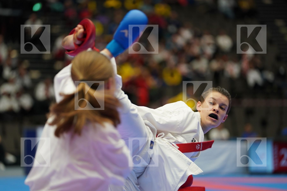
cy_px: 96
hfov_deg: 12.8
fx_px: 1283
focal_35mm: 161
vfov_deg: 8.5
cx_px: 144
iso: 1250
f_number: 2.8
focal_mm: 161
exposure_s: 1/500
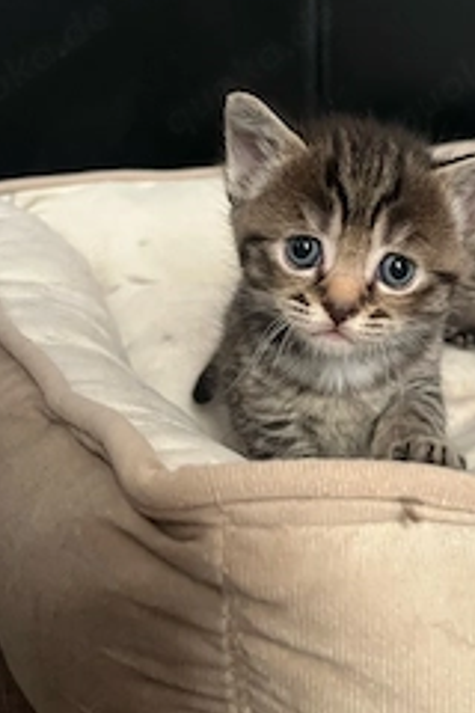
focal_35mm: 45
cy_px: 333
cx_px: 315
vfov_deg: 43.6
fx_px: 891
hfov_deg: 29.7
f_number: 1.6
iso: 500
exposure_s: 1/60
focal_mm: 5.1
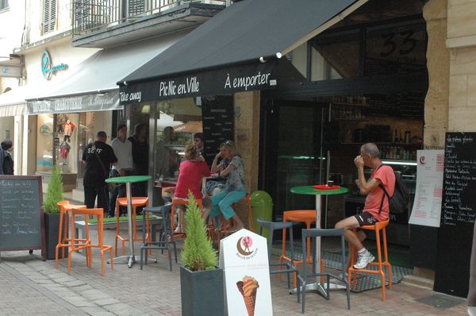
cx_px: 238
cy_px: 158
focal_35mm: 52
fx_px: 693
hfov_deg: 37.9
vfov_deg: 25.7
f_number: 8
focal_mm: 35
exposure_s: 1/200
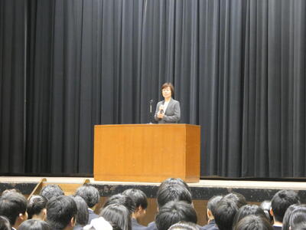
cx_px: 153
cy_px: 115
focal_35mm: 120
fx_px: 1061
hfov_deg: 16.4
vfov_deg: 12.3
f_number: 5.1
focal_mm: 21.5
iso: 1600
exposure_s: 1/10
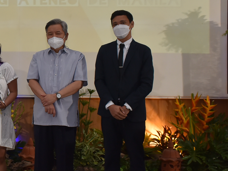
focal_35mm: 81
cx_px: -57
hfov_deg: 22.0
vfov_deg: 18.2
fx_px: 534
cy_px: 69
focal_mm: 31
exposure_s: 1/160
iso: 1000
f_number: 4
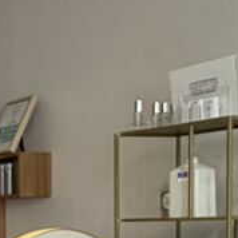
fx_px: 692
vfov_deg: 18.6
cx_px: -250
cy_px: 273
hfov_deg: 15.3
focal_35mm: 89
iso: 160
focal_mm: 2.22
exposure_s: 1/100
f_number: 2.2
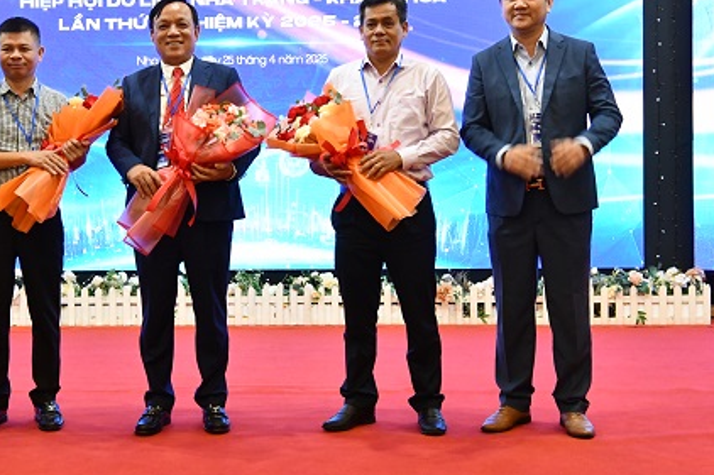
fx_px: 1269
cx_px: 249
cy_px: 161
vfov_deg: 21.2
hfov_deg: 31.2
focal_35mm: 64
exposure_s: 1/50
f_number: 9
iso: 2500
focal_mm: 30
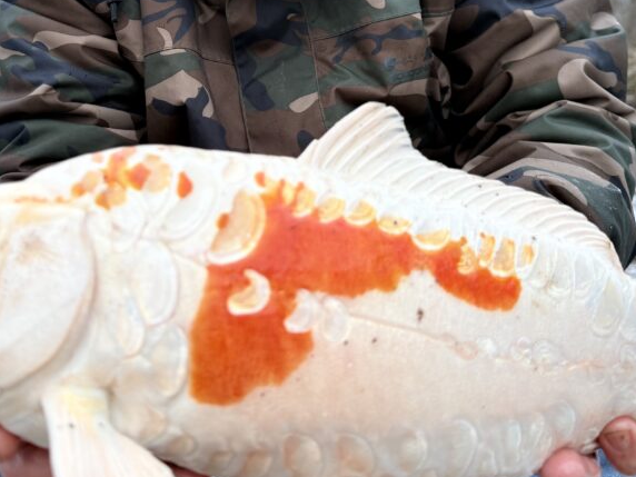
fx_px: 790
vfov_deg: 32.6
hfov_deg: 43.7
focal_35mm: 43
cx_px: 265
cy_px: 92
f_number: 1.78
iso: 100
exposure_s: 1/121
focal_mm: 6.76
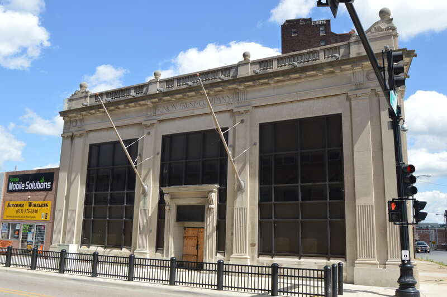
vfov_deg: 39.9
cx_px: 224
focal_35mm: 33
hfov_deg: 57.3
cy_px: 148
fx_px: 409
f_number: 8
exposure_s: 1/250
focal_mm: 22
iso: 100
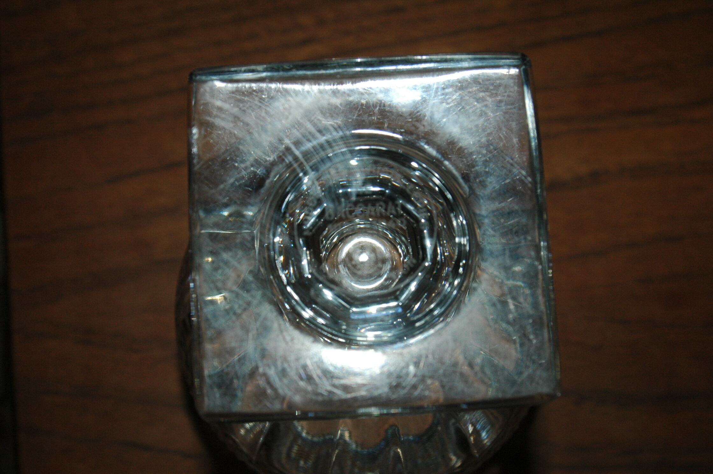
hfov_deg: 30.5
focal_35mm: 66
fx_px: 1306
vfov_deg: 20.6
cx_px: 356
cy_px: 237
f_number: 7.1
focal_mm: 44
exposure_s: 1/125
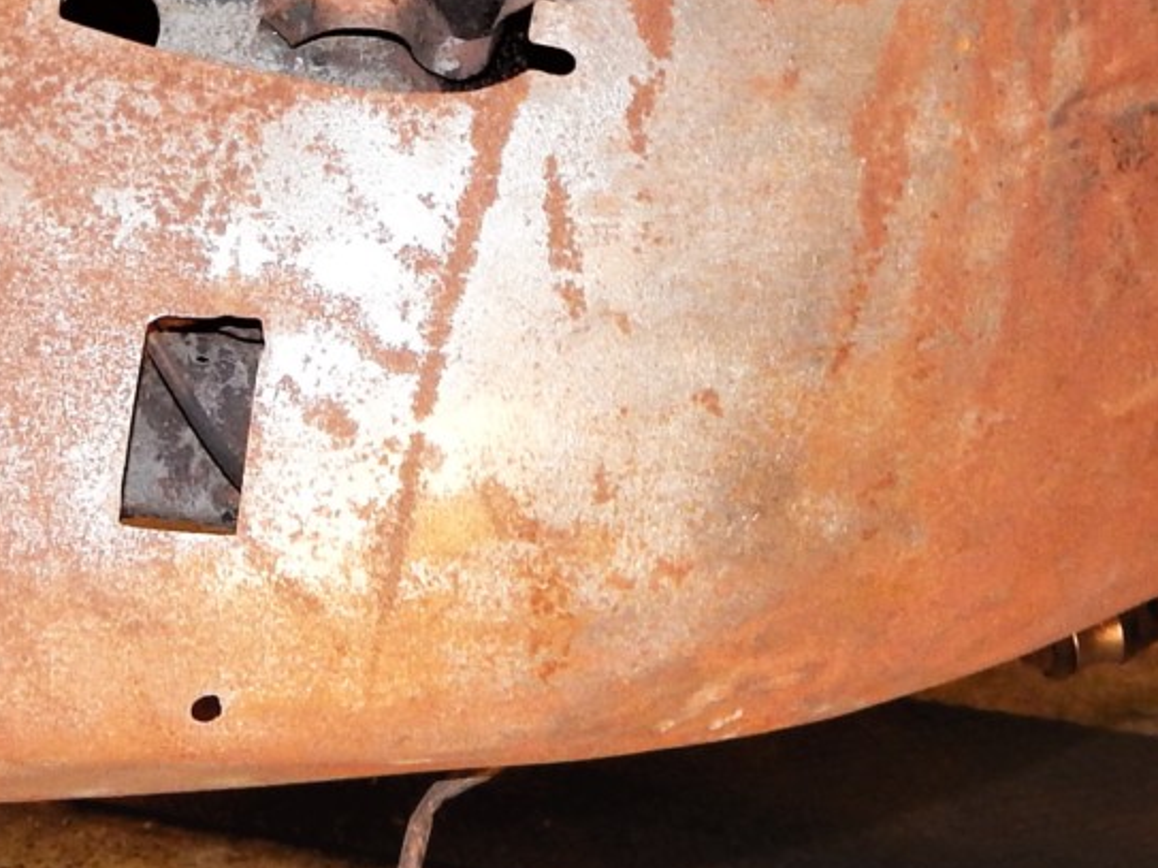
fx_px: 3913
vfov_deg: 12.4
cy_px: -128
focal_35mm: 117
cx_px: 262
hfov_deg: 16.7
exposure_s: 1/30
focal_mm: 5.6
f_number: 3.2
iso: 200
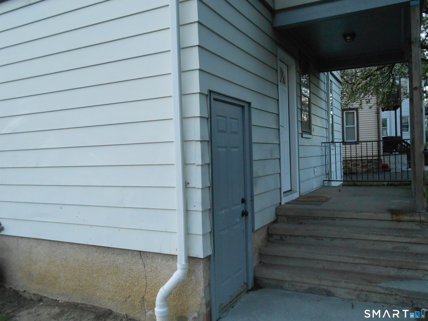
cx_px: 214
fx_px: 371
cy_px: 160
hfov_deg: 60.0
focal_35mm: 30
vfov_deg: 46.8
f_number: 3.8
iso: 400
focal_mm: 5.3
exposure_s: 1/125
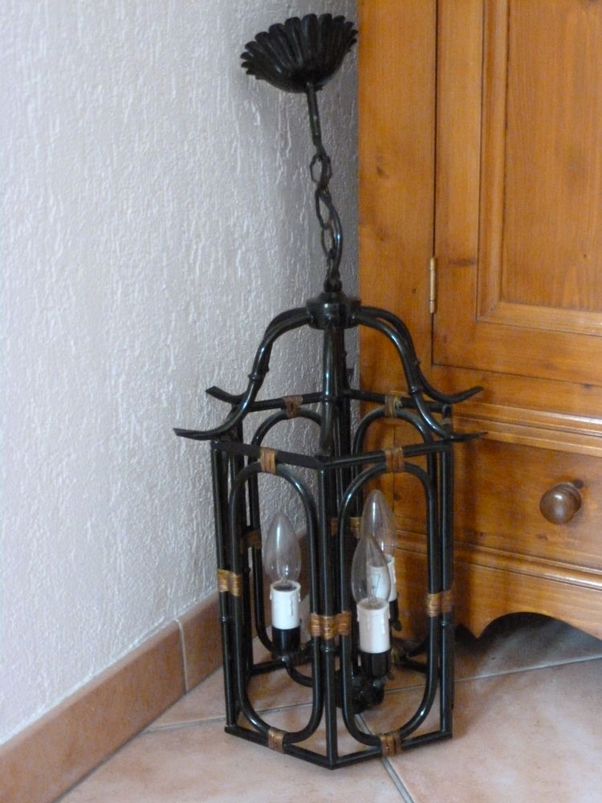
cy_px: 402
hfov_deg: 28.0
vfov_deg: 36.8
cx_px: 301
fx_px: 1206
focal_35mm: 52
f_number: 4.3
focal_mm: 9.4
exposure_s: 1/15
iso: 1250
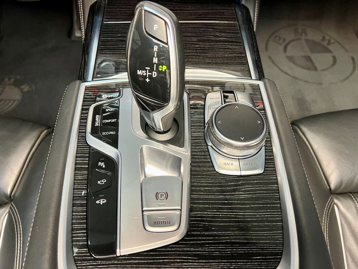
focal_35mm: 26
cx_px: 179
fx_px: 269
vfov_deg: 53.1
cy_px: 134
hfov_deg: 67.3
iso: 400
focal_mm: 5.7
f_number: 1.5
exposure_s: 1/60
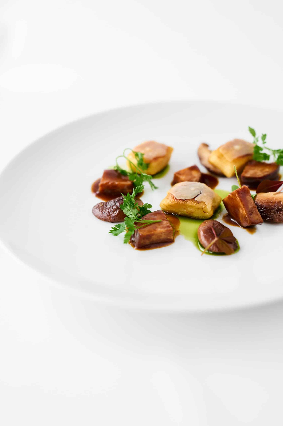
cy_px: 213
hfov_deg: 27.0
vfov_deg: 39.6
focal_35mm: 50
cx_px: 142
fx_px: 590
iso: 500
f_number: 3.5
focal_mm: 50
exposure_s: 1/100
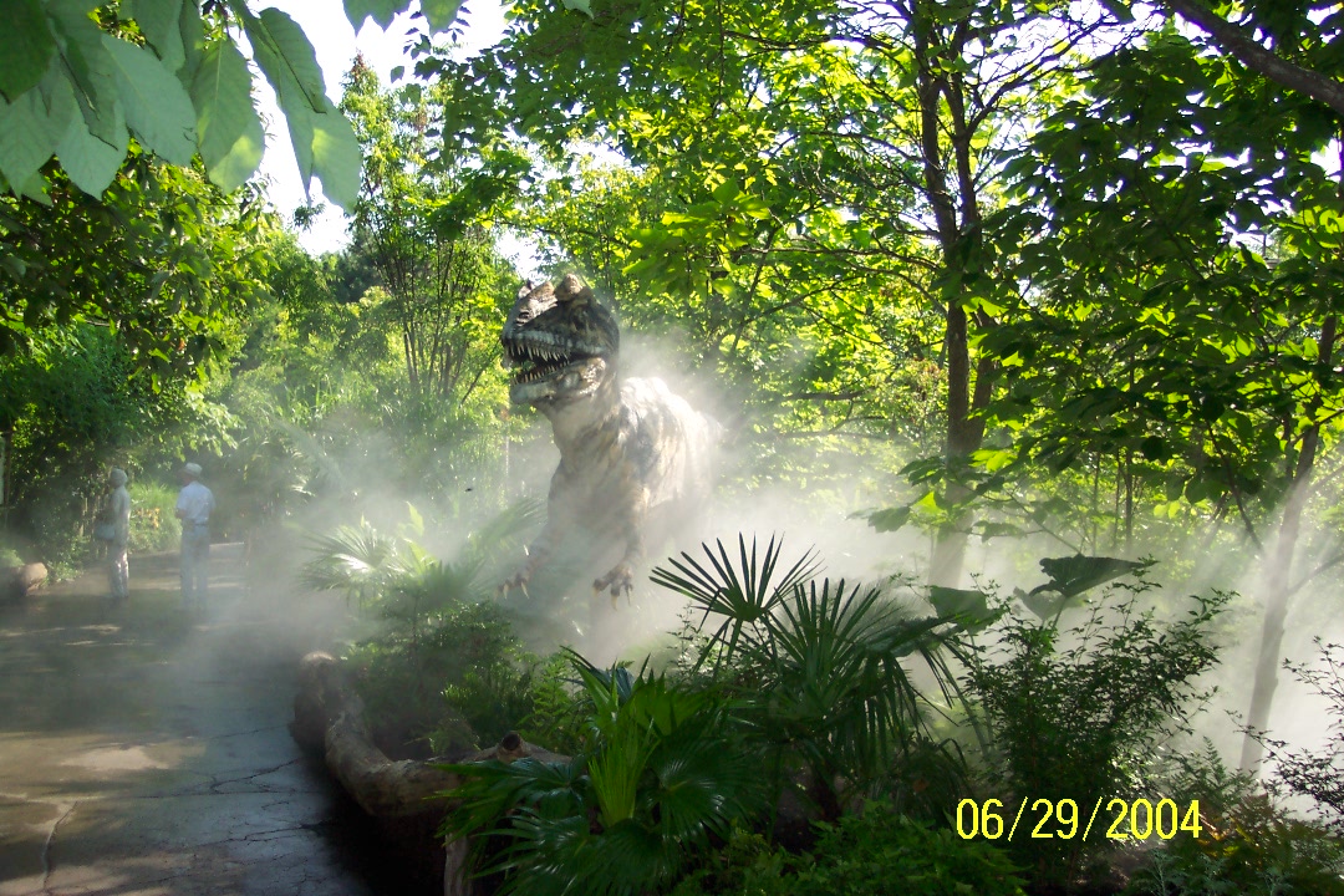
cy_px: 448
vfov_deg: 35.1
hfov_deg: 50.7
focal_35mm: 38
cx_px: 672
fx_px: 1419
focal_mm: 8
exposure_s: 1/700
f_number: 2.8
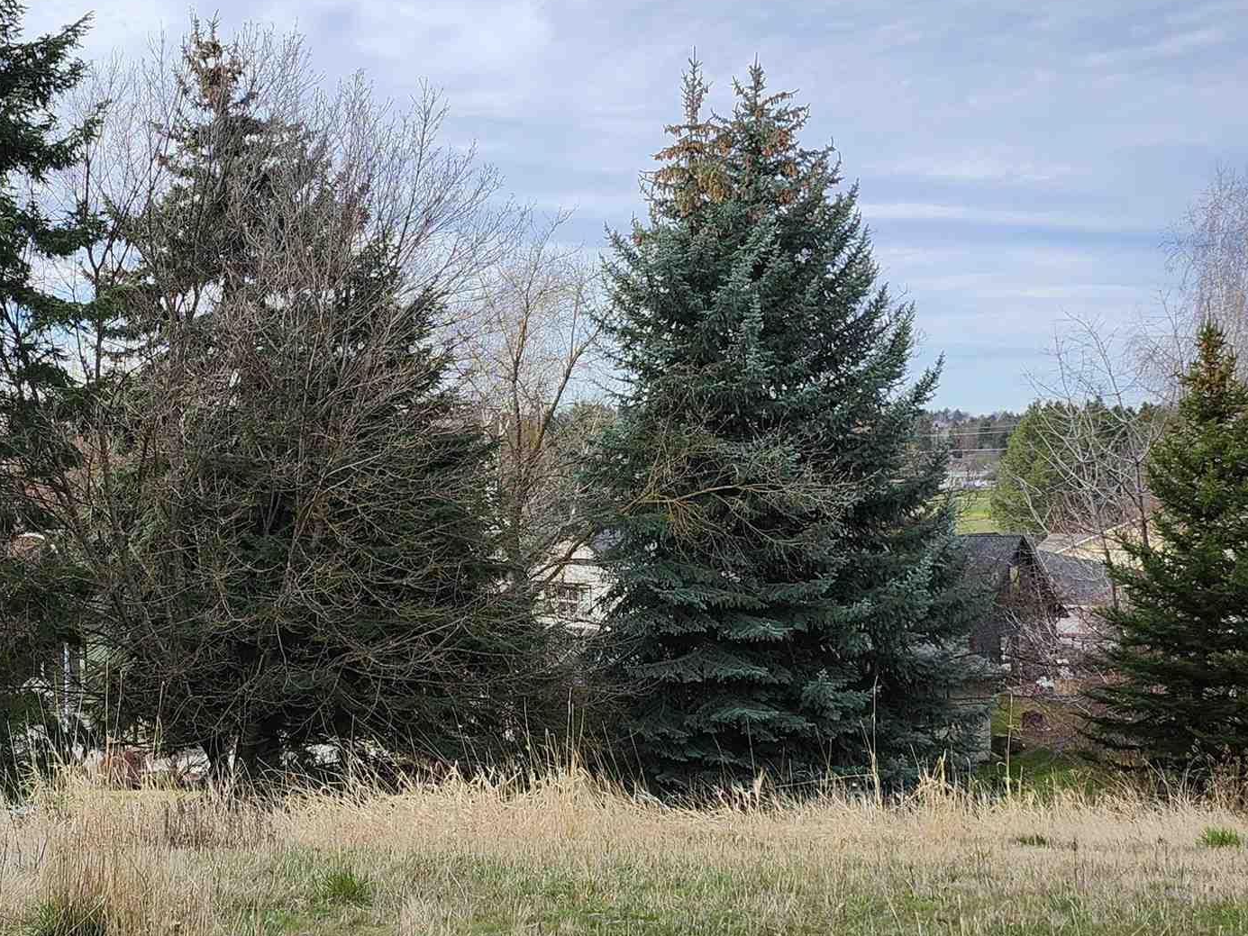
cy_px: 492
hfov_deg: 36.4
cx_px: 285
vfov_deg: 28.6
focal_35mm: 51
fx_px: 1839
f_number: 1.8
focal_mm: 5.54
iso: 25
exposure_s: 1/952
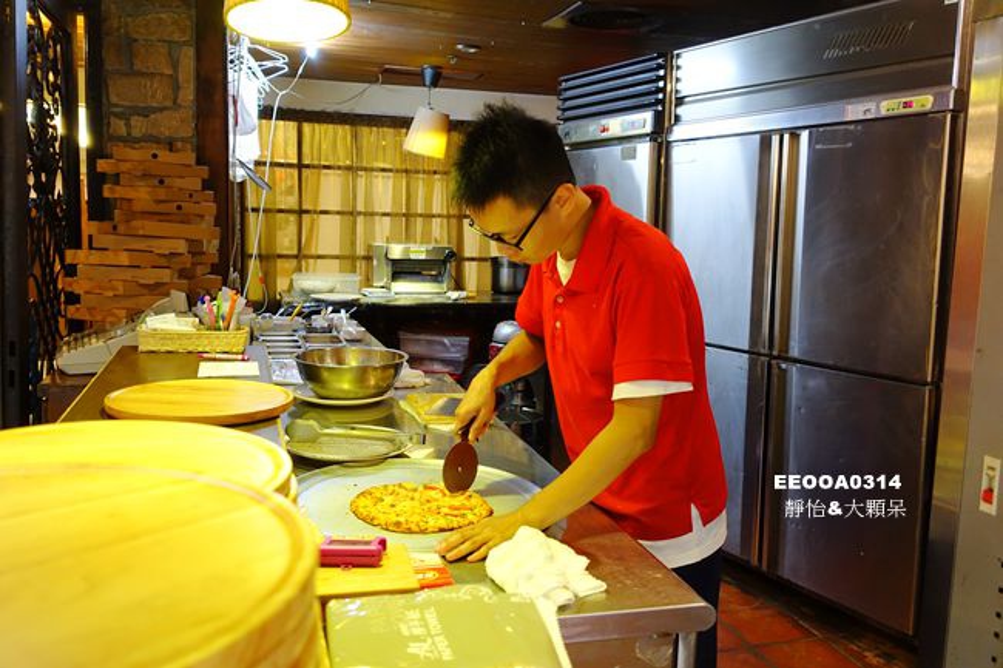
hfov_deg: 58.7
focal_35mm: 32
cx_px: 502
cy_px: 334
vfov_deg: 41.1
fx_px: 891
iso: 800
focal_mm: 11.56
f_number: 2.5
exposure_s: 1/30
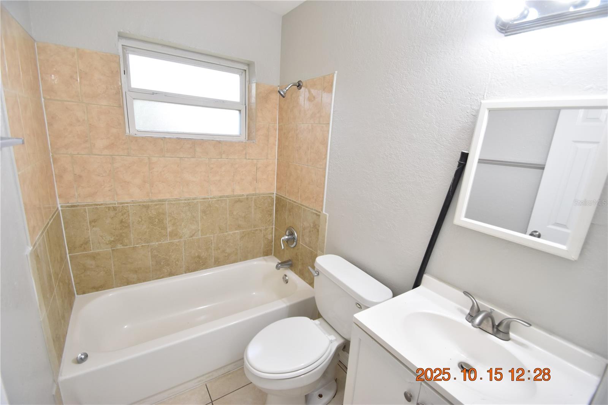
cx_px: 304
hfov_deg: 100.4
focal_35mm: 15
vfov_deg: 77.3
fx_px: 253
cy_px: 202
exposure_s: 1/90
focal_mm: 10
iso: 800
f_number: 3.5
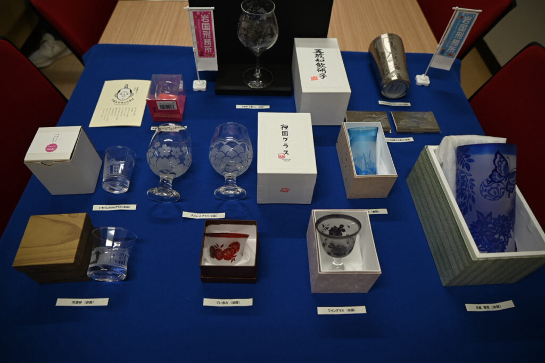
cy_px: 182
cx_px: 272
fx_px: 371
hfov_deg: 72.6
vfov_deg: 52.2
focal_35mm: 24
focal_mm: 24.5
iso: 100
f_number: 4
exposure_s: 1/30
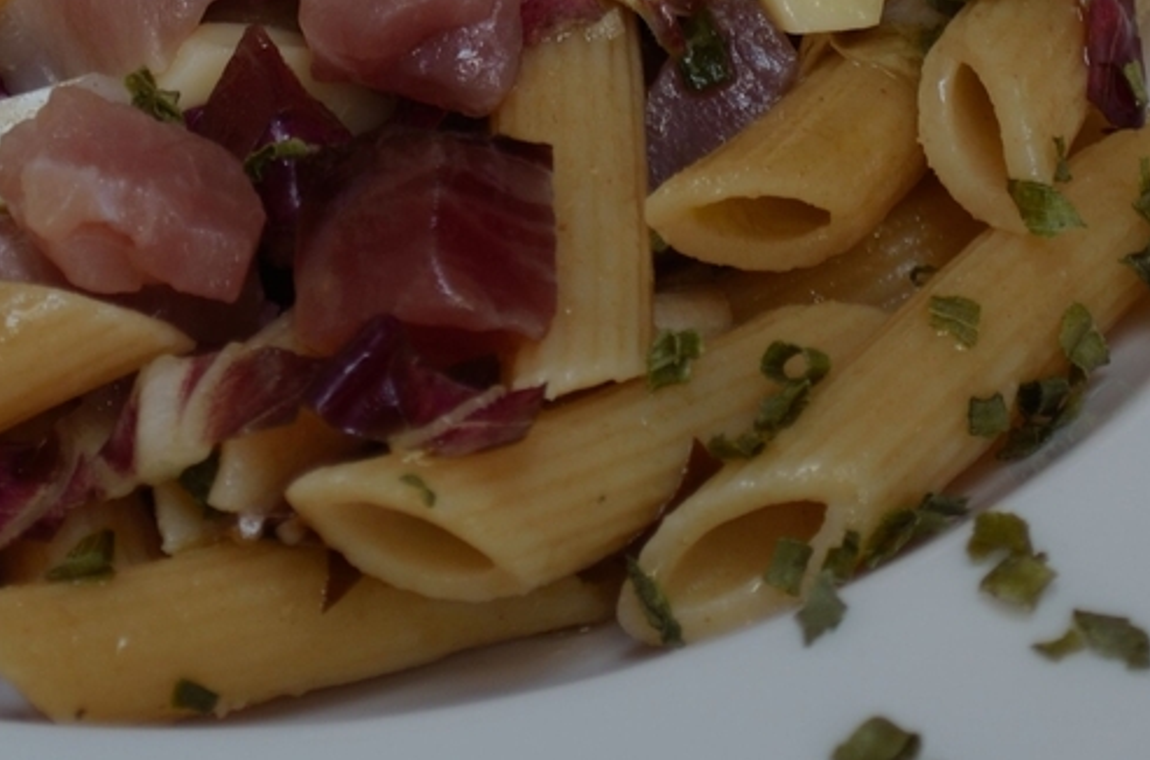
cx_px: 280
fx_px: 7456
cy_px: -174
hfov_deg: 8.8
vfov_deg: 5.8
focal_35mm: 234
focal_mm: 52
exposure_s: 1/60
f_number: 5.6
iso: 125
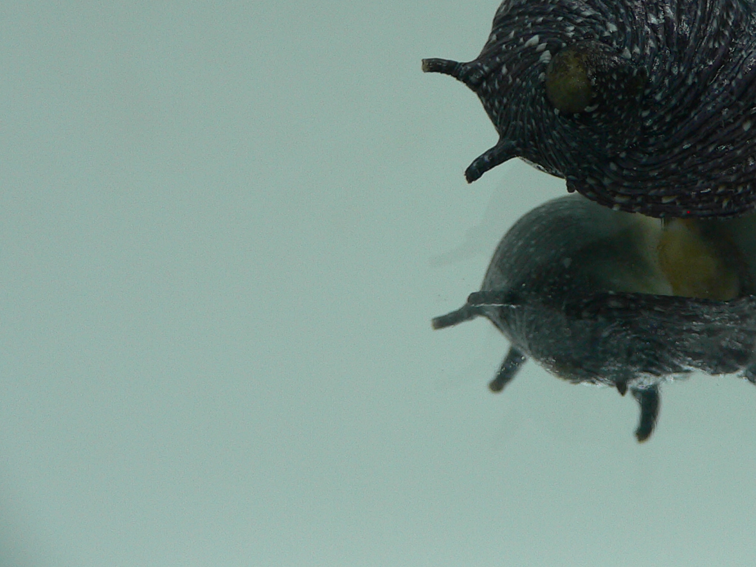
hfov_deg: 31.3
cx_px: 616
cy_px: 116
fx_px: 1310
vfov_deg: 24.1
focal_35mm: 60
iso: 80
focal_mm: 4.6
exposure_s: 1/60
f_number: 2.8
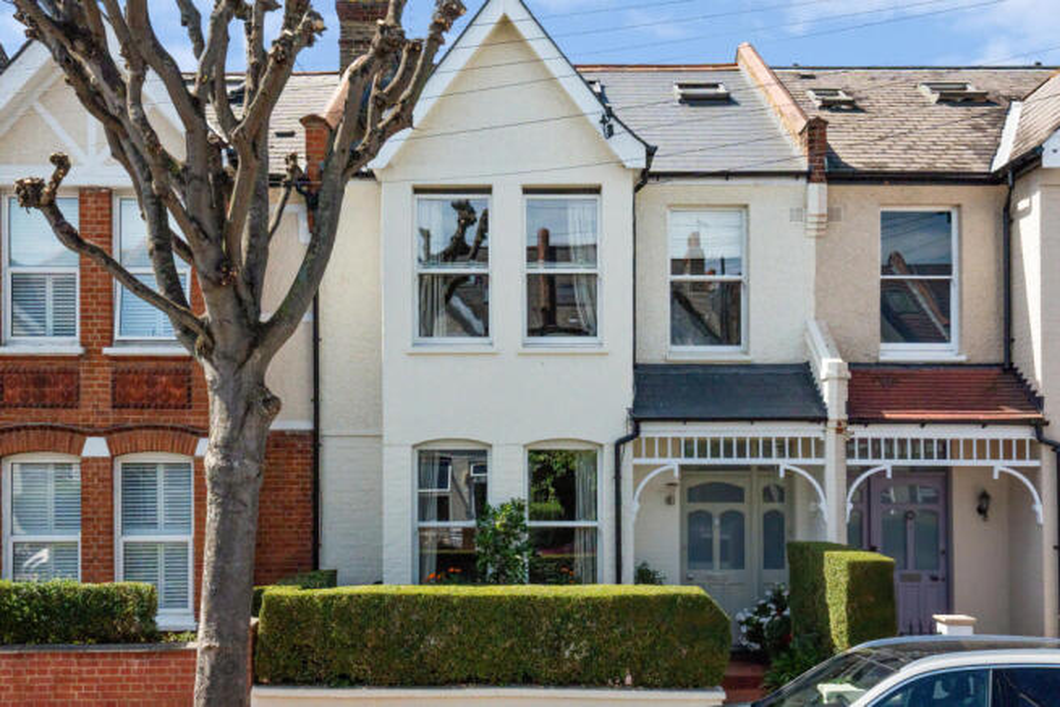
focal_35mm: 36
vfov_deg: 36.9
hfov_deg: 53.1
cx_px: 530
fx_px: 1060
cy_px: 354
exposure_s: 1/8000
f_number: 8
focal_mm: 24
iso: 400
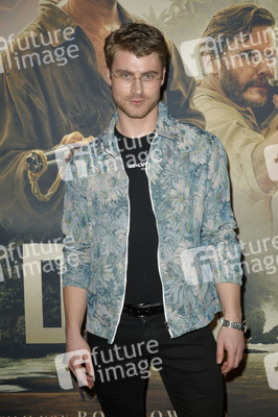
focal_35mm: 48
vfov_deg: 41.1
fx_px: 557
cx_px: 139
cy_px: 208
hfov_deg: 28.0
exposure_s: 1/250
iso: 250
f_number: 5.6
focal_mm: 48
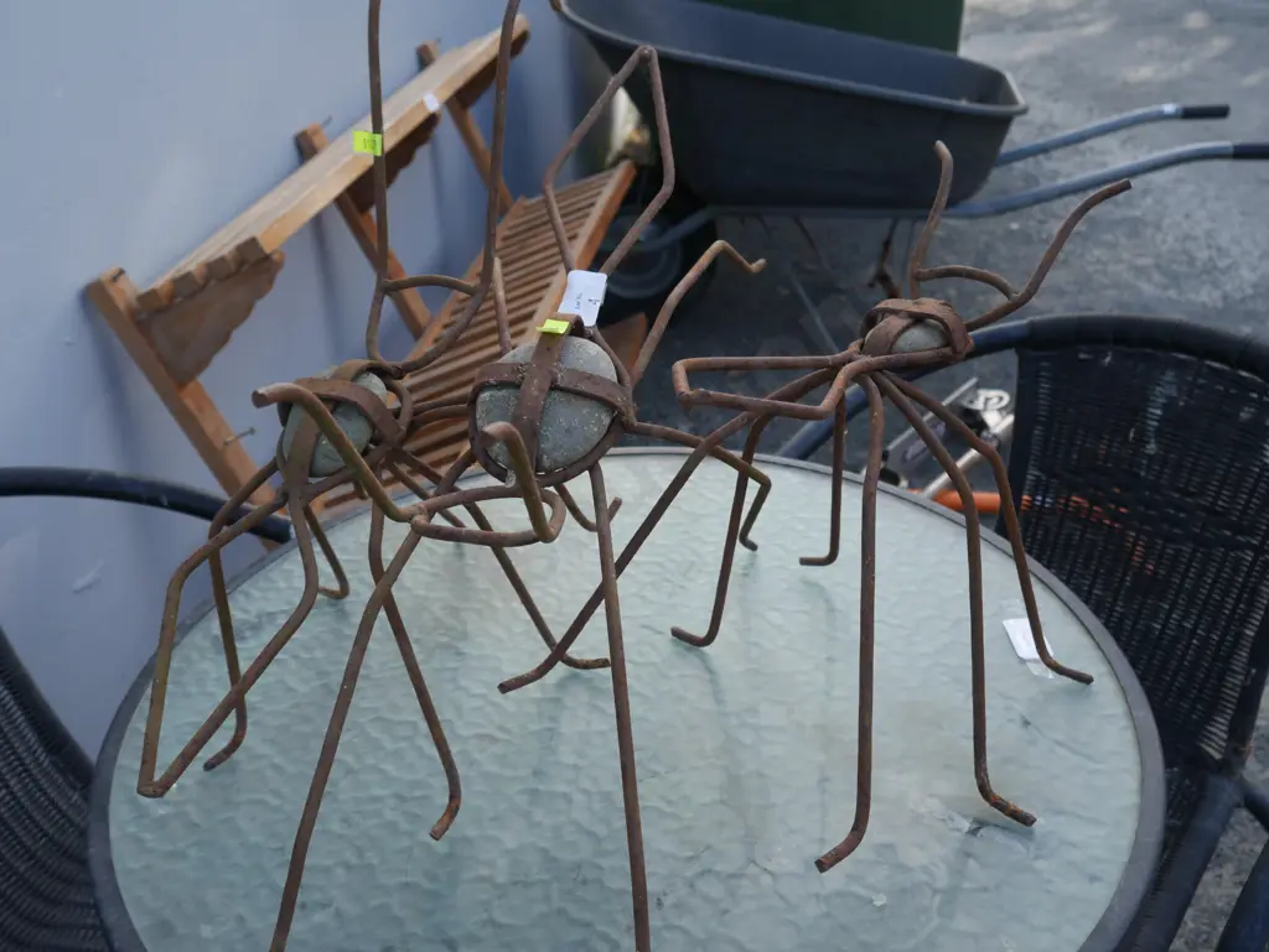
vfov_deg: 41.8
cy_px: 476
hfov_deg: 53.9
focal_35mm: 34
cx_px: 634
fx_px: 1247
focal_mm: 17
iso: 200
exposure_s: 1/200
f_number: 5
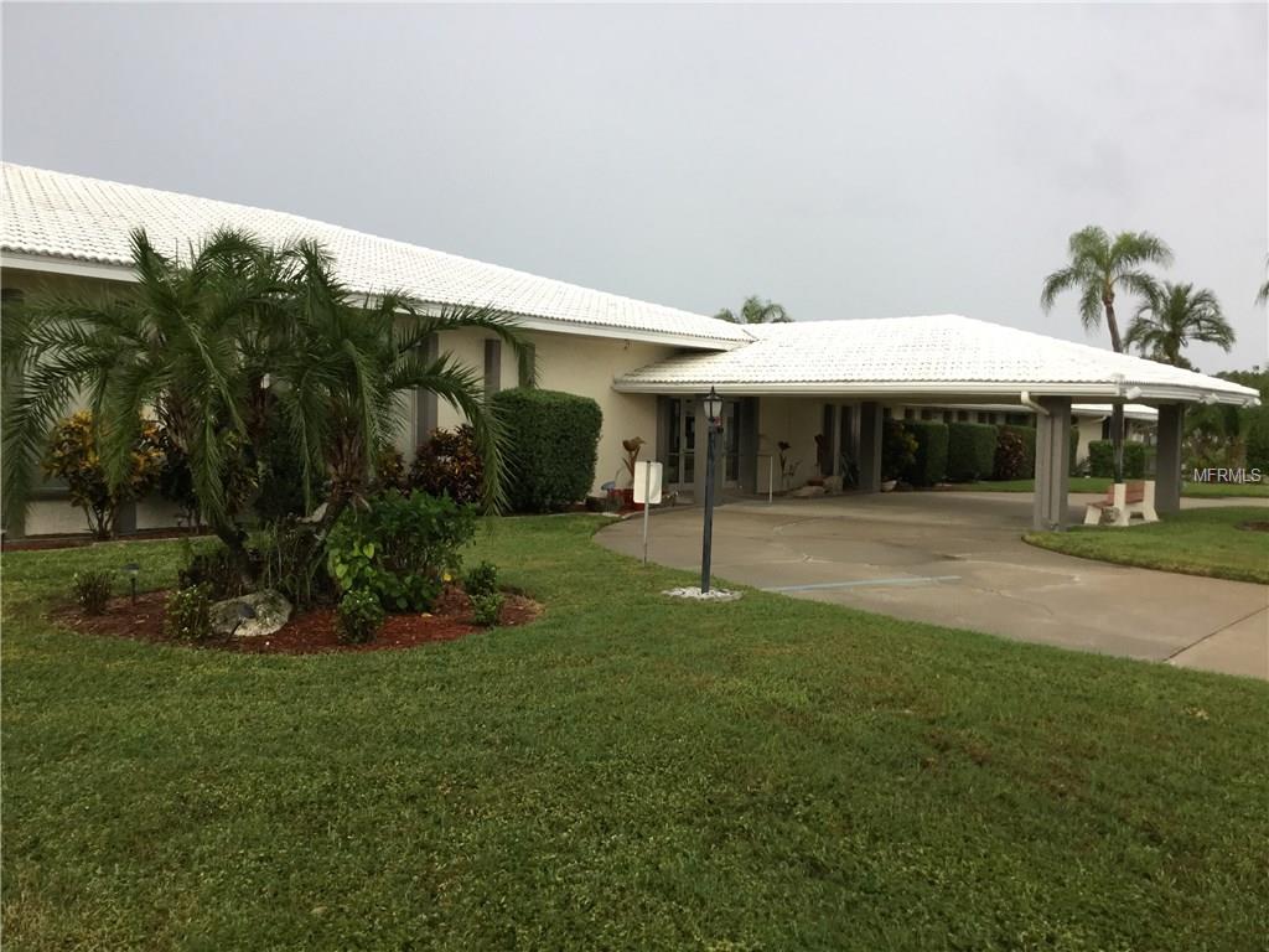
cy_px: 476
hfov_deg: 58.4
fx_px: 1136
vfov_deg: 45.4
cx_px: 634
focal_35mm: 31
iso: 25
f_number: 2.4
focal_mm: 3.3
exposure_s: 1/40
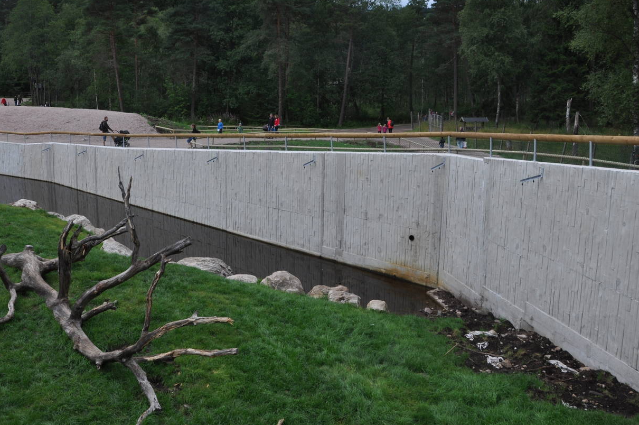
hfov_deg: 46.3
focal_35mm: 42
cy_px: 189
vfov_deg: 32.0
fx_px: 739
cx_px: 234
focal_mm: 21
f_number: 13
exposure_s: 1/160
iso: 200
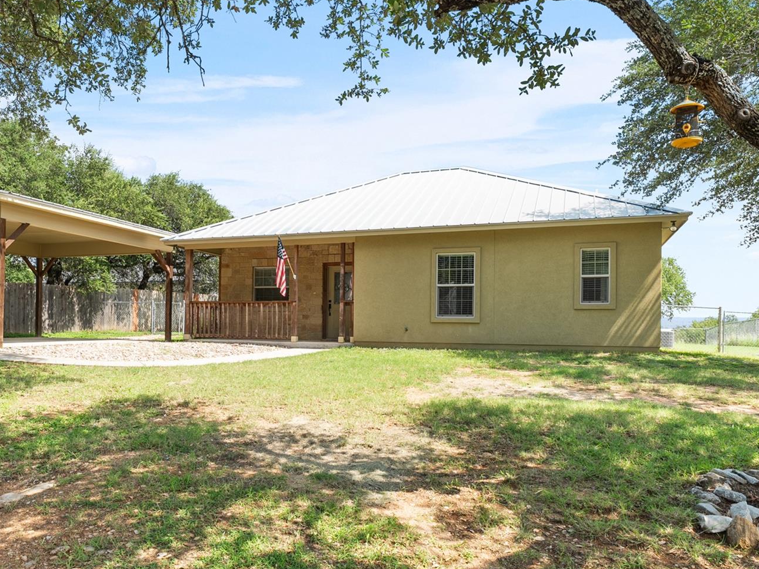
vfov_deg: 48.1
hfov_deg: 61.2
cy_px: 327
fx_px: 636
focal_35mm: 29
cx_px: 310
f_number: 8
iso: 200
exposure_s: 1/100
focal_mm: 19
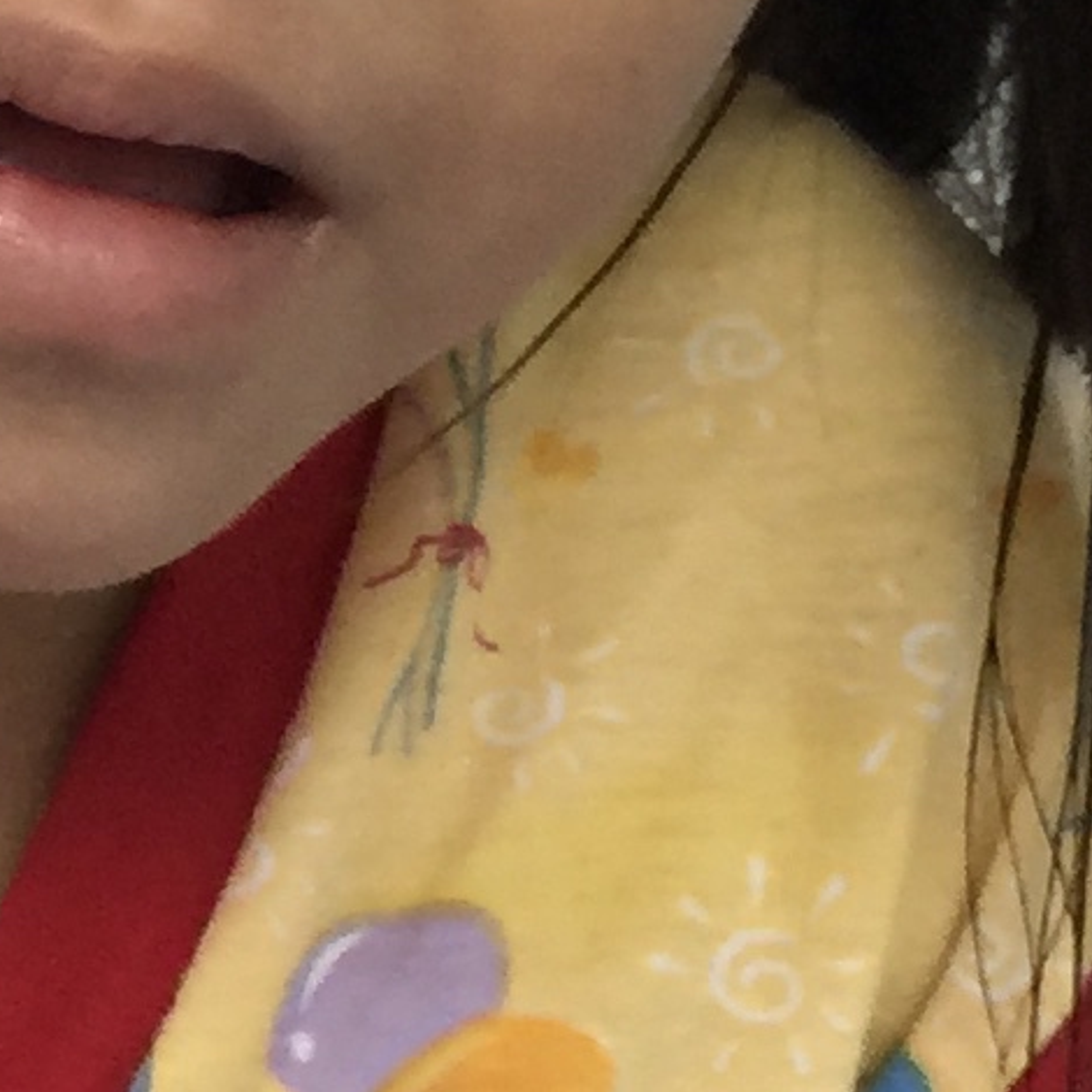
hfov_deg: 9.7
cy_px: 1317
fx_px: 6353
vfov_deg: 9.7
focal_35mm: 178
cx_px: -276
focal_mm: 4.15
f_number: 2.2
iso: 80
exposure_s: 1/15
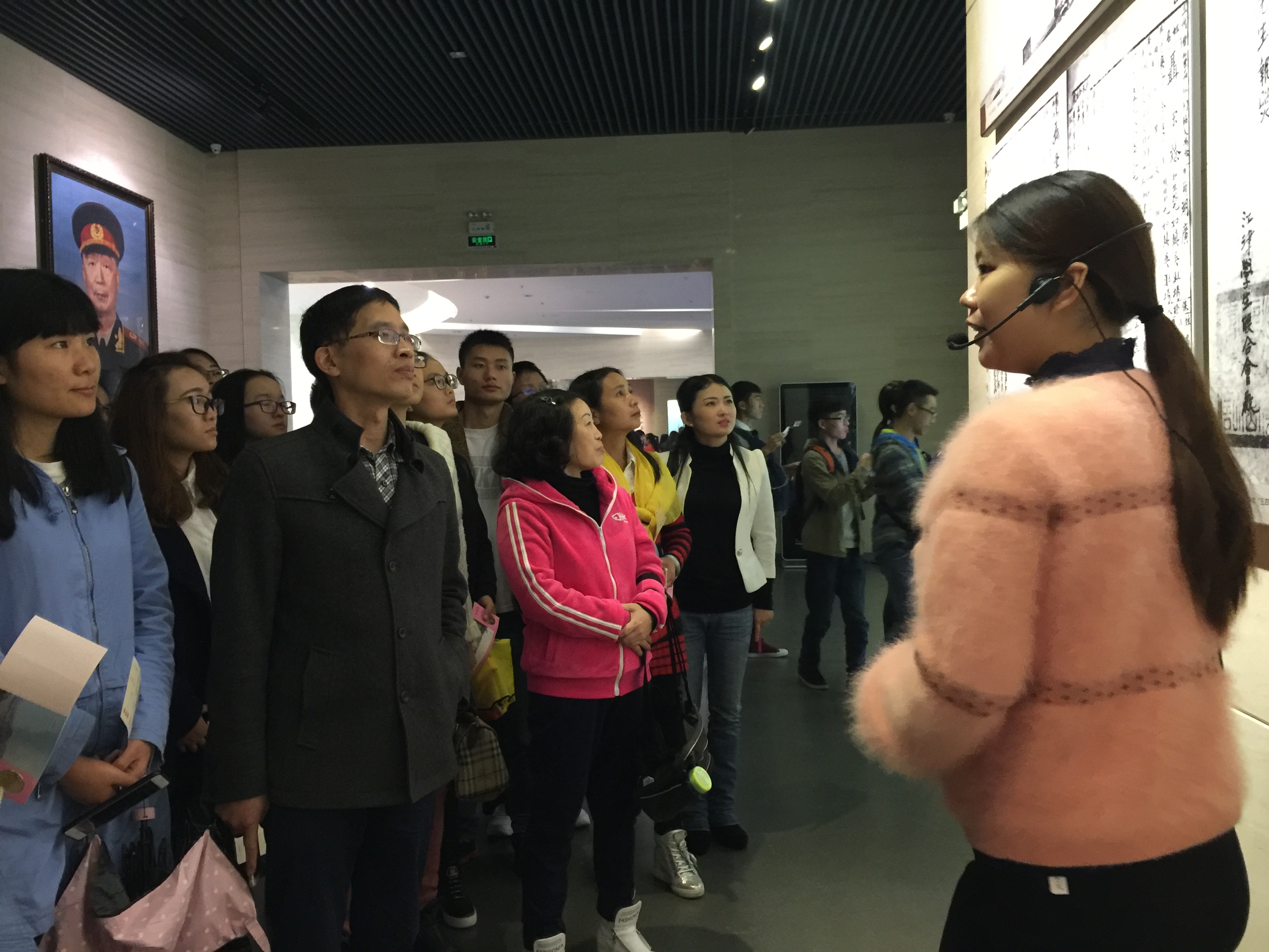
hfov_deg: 61.7
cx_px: 634
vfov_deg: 48.2
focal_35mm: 29
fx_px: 1063
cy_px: 476
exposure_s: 1/8
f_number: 2.2
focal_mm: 4.15
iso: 125
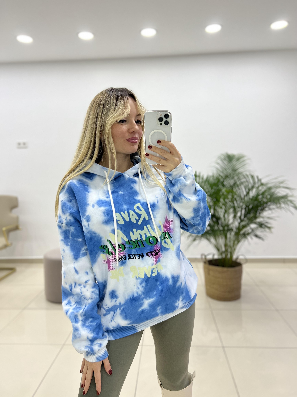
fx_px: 297
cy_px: 198
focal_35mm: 26
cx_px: 148
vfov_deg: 67.3
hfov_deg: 53.1
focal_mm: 5.7
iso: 100
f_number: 1.5
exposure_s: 1/100
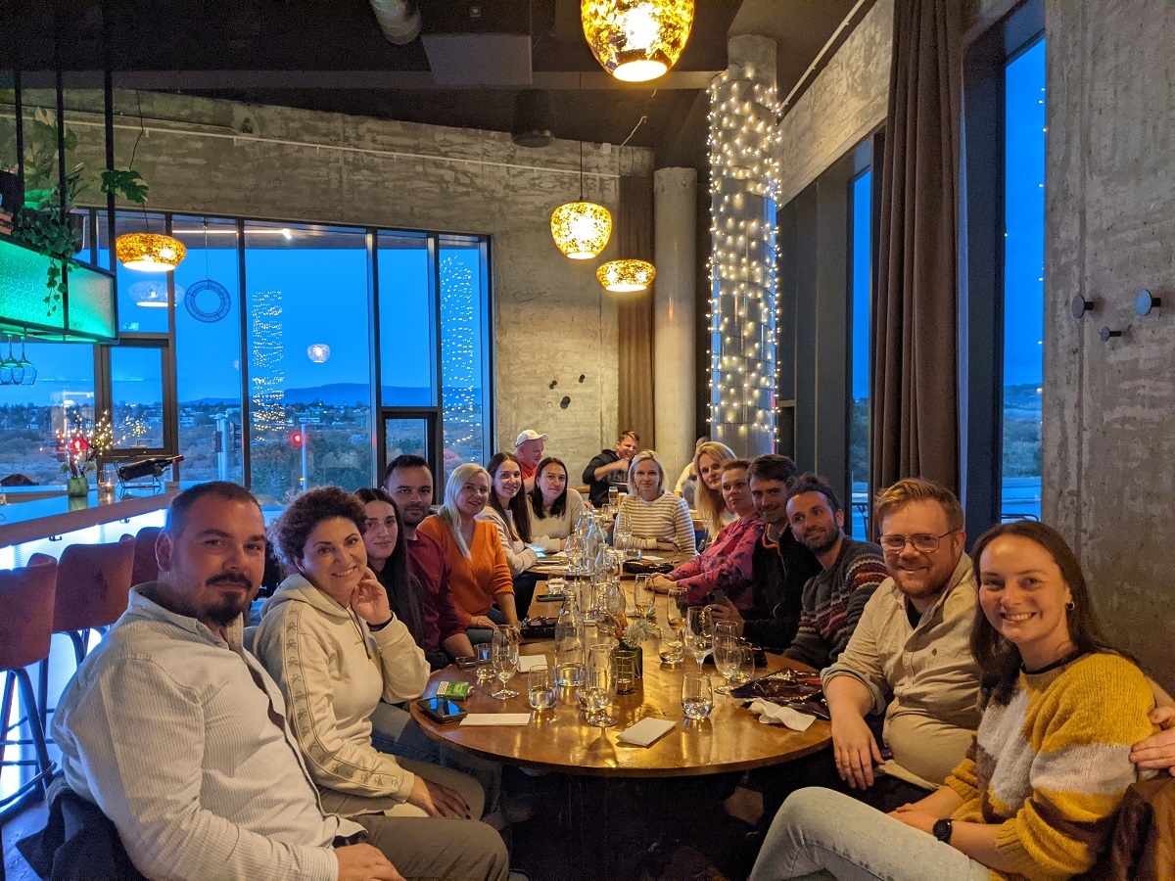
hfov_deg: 65.3
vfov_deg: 51.4
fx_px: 916
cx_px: 588
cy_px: 440
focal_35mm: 27
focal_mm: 4.44
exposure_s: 1/25
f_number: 1.8
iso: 348
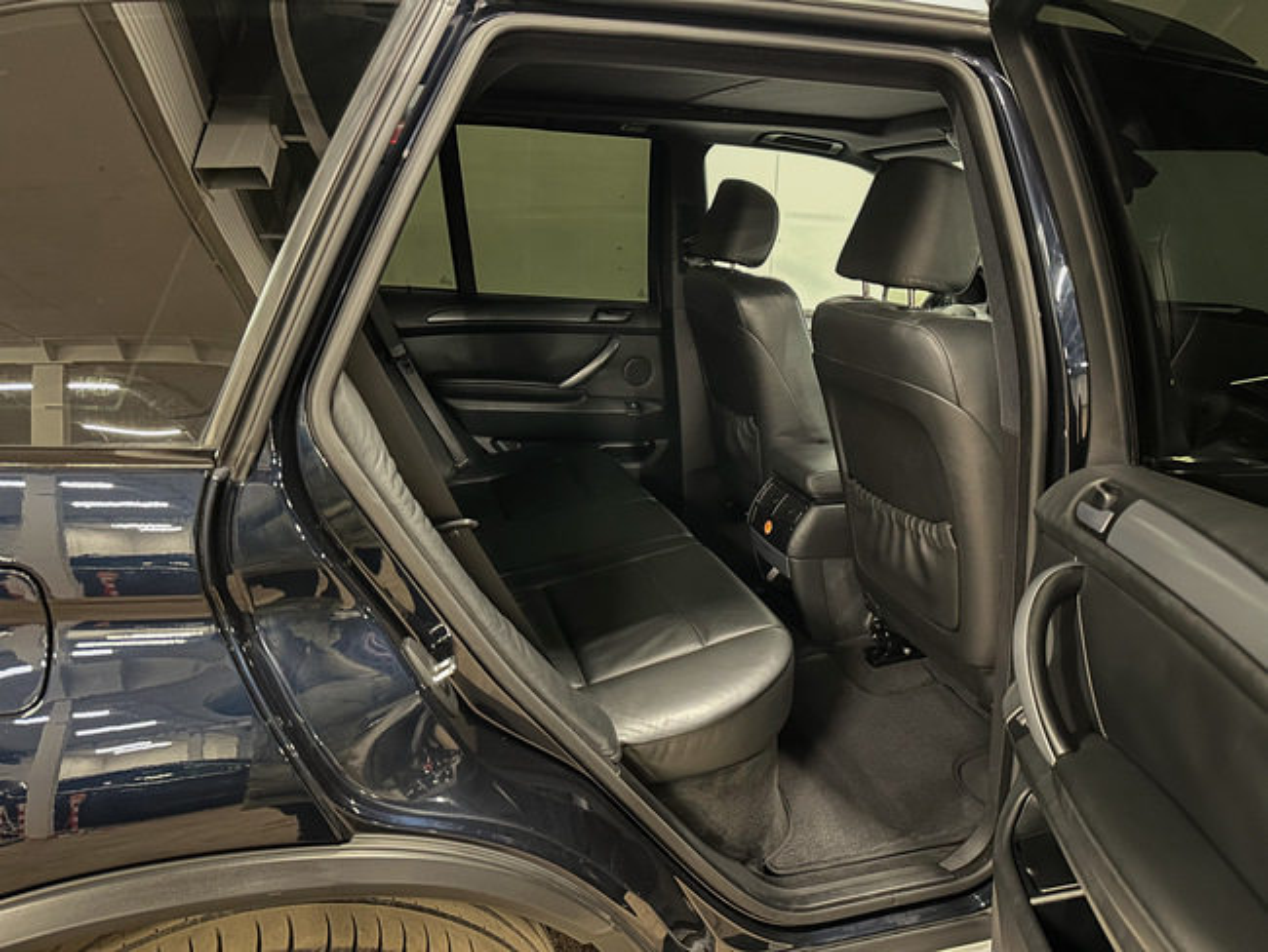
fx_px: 879
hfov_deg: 71.6
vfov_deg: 56.8
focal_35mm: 24
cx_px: 634
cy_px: 476
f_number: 1.78
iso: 1250
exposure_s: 1/20
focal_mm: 6.86
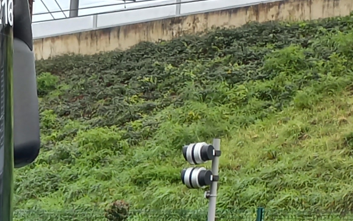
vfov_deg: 8.6
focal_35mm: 148
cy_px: 381
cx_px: -355
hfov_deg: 12.4
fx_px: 1423
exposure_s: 1/100
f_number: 1.8
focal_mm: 4.6
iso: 25
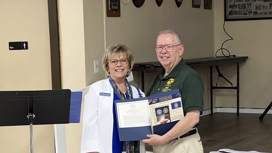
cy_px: 108
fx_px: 642
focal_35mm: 89
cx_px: 138
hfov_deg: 23.9
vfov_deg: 13.6
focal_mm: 9
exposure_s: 1/60
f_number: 2.8
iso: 800
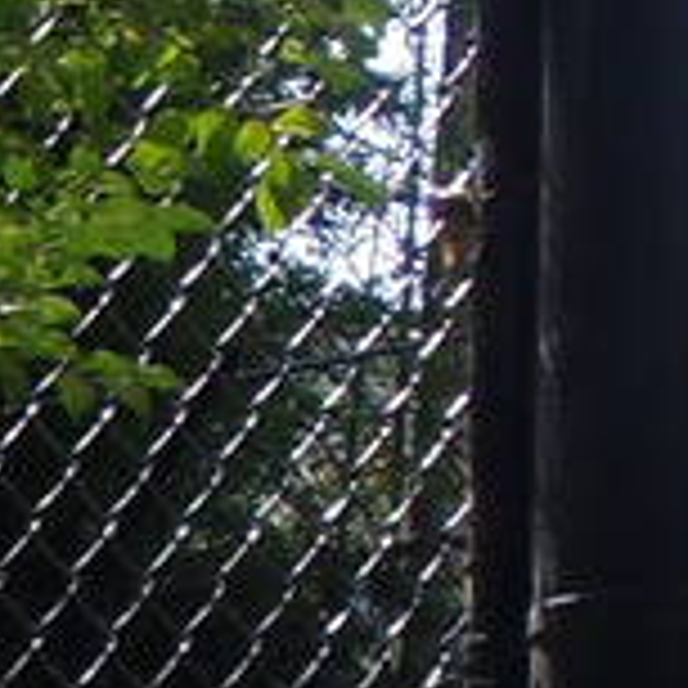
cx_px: -1623
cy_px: 1574
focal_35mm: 241
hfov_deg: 6.4
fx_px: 5419
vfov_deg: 6.9
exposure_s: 1/320
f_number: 3
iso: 64
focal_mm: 4.8
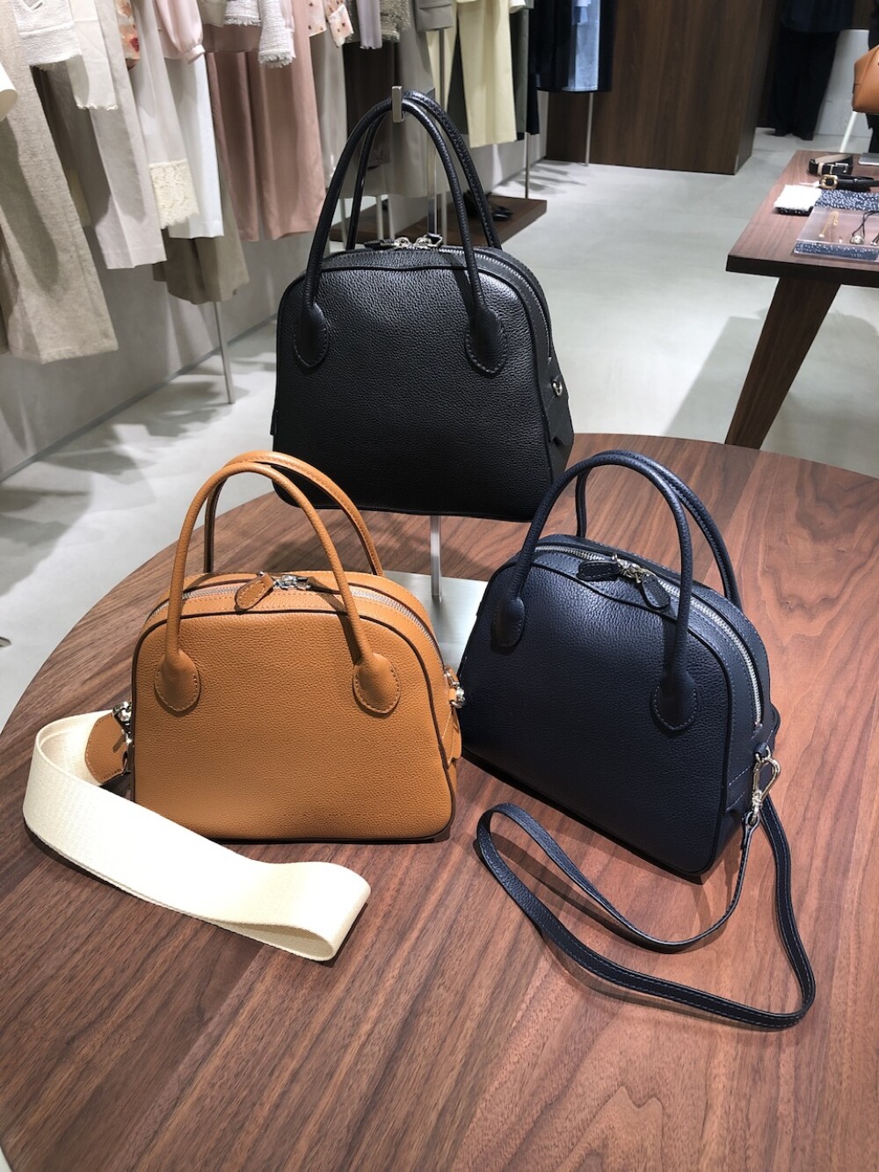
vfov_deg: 63.4
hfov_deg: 49.8
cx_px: 440
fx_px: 948
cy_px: 586
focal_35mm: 28
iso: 25
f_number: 1.8
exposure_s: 1/40
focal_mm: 3.99
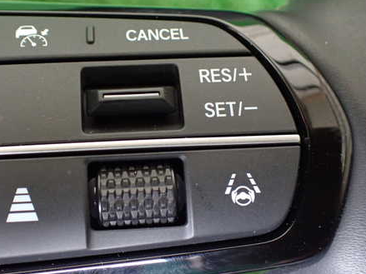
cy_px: 144
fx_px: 433
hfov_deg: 45.4
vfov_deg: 35.1
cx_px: 135
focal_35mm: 41
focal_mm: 5.4
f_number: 2.3
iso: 800
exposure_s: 1/80
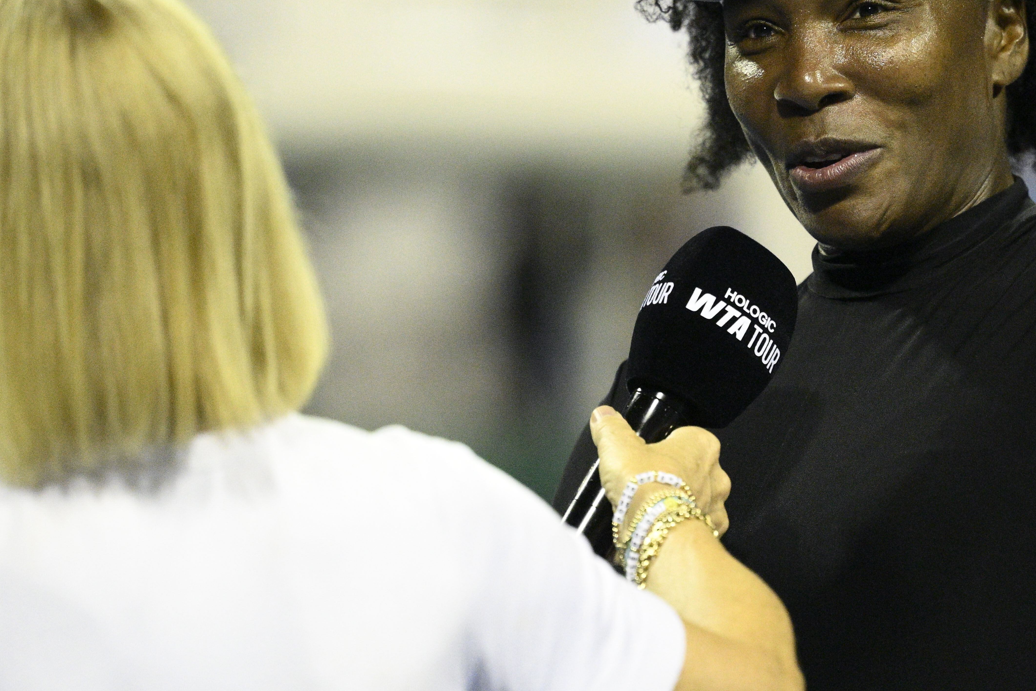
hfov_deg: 2.6
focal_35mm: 780
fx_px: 22446
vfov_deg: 1.8
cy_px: 421
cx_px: 826
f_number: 2.8
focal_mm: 400
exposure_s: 1/2500
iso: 8000
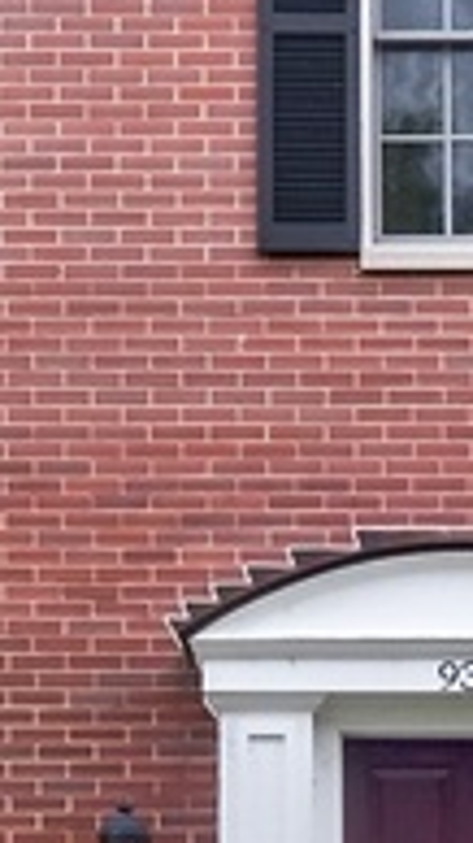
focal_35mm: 131
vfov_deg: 16.3
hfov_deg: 9.1
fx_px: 2923
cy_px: 652
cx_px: 595
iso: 200
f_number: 8
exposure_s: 1/20
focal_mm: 10
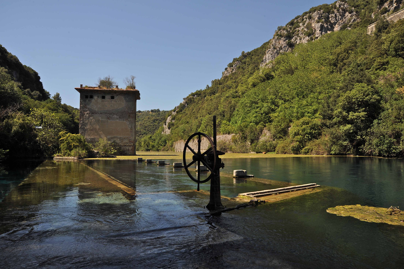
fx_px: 269
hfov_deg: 73.8
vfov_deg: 53.1
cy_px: 134
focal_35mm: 24
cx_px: 202
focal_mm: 24
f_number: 16
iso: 200
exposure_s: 1/160
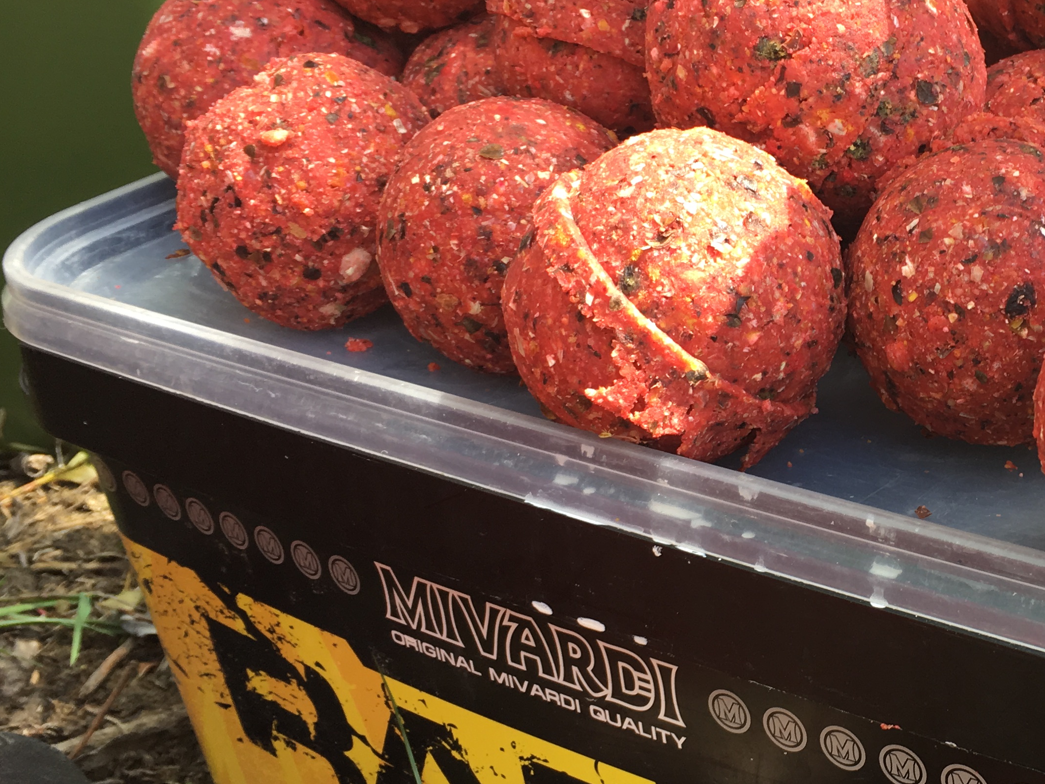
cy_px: 399
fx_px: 1660
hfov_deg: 33.6
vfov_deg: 26.6
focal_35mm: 55
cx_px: 887
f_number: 2.2
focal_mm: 4.15
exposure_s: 1/100
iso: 32
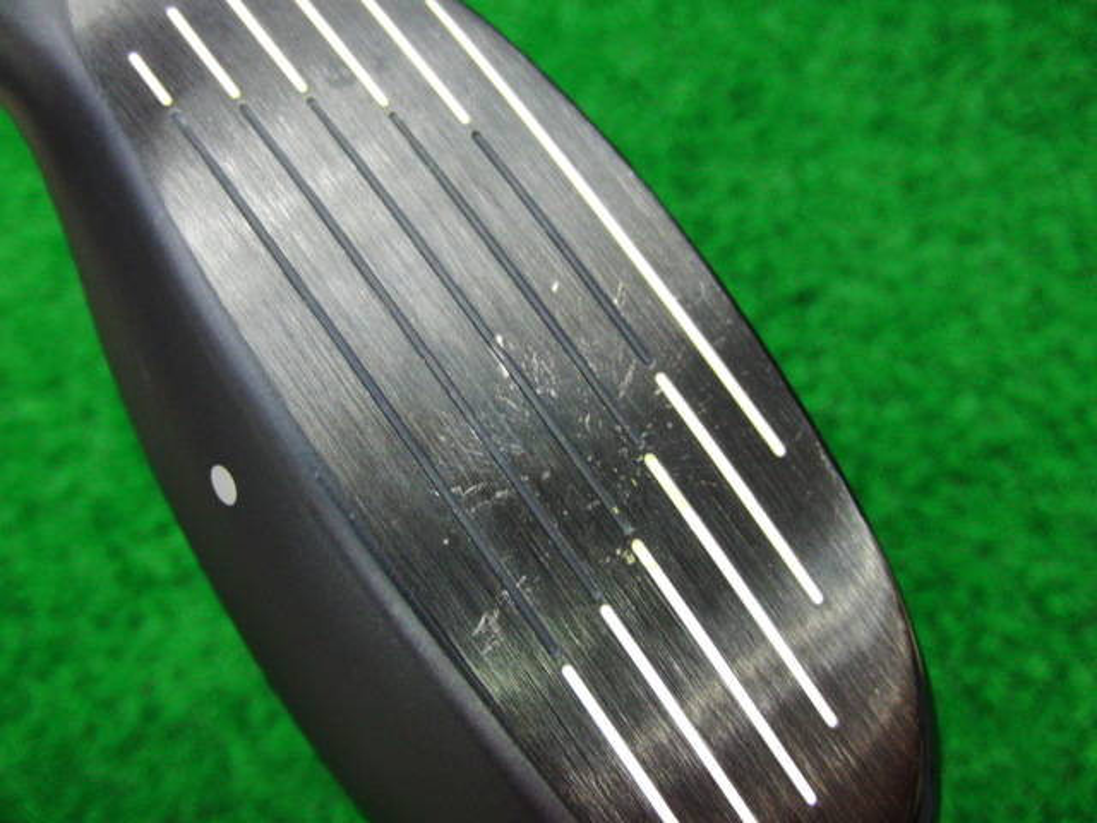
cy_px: 412
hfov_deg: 50.1
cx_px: 548
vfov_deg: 38.7
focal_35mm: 37
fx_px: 1173
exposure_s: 1/30
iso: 400
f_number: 3.6
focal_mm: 6.42
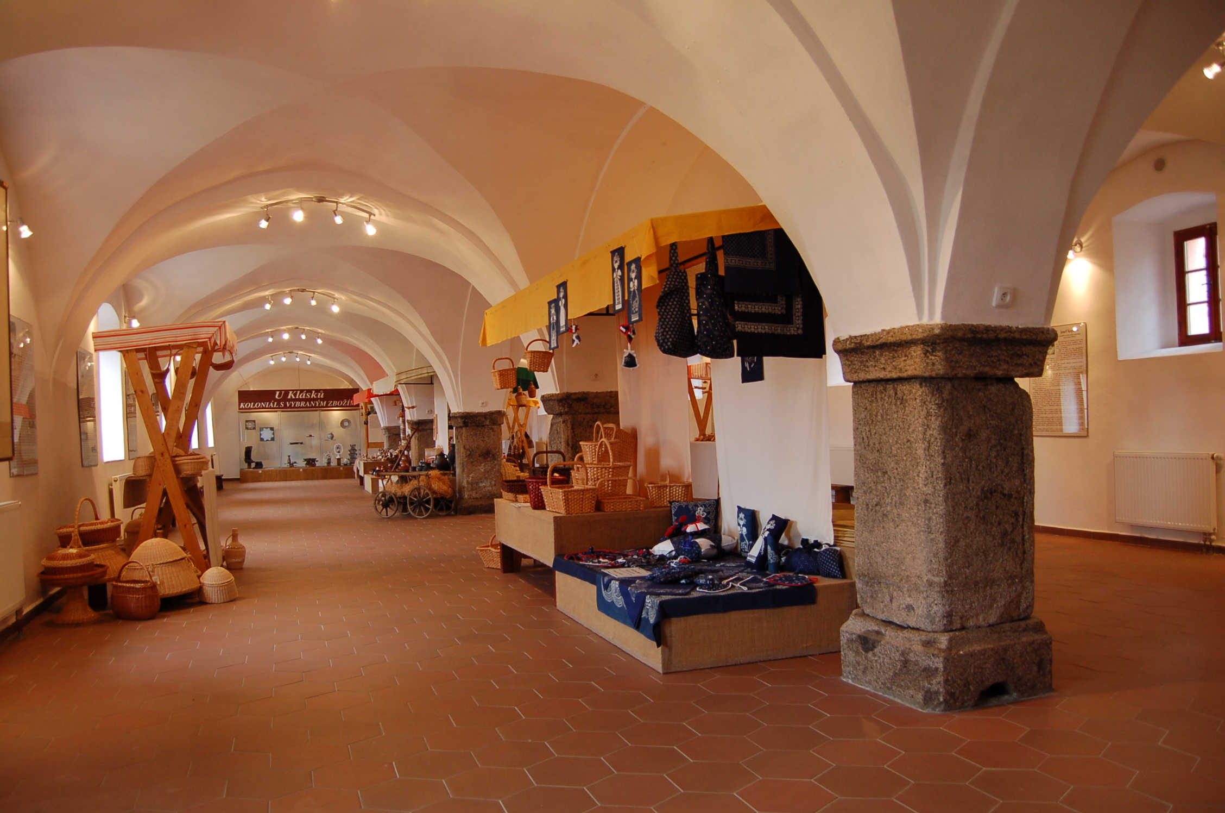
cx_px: 612
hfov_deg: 67.5
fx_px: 917
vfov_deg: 47.8
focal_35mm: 27
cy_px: 406
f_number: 3.5
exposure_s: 1/30
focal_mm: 18
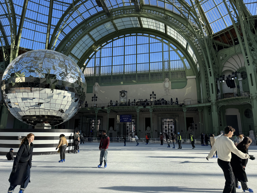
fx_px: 178
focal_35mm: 24
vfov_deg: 56.8
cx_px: 128
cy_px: 96
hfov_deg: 71.6
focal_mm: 6.76
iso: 80
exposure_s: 1/1869
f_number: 1.78
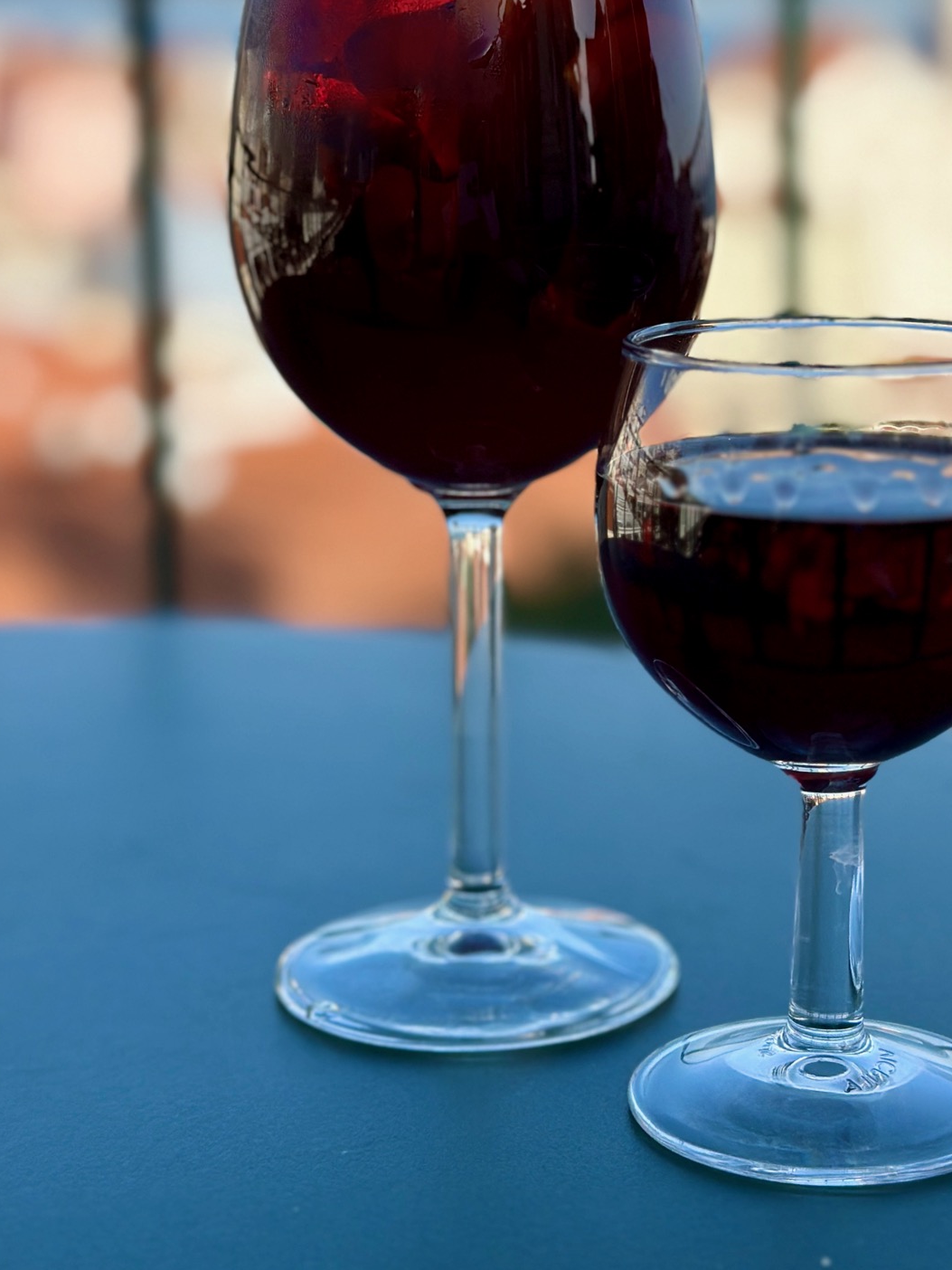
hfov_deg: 20.9
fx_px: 2567
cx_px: 655
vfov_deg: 27.6
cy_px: 403
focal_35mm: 70
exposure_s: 1/4566
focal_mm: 6.86
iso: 100
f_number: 1.78
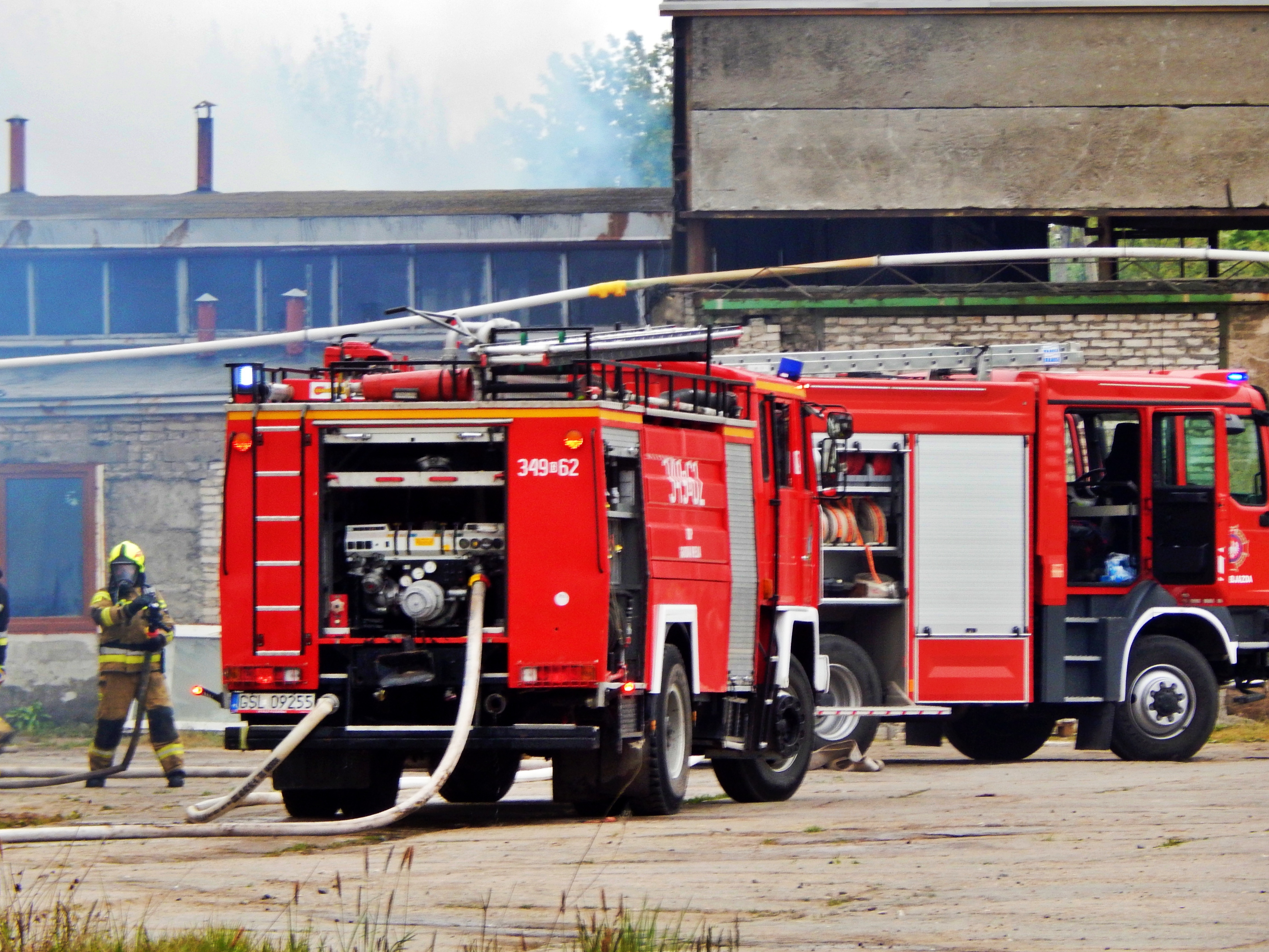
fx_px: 12060
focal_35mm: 329
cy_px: 468
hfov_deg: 6.0
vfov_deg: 4.5
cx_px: 624
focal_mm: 56.5
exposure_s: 1/60
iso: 250
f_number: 5.7
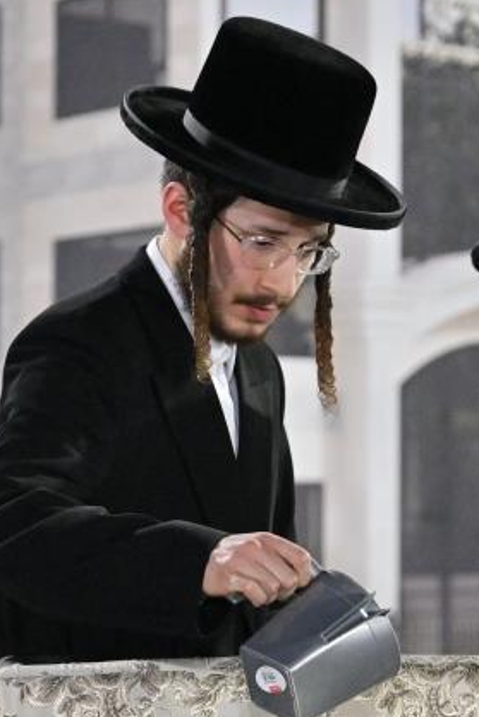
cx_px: 403
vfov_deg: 3.6
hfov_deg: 2.4
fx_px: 11326
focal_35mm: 568
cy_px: 568
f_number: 2.8
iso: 1600
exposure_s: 1/250
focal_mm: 155
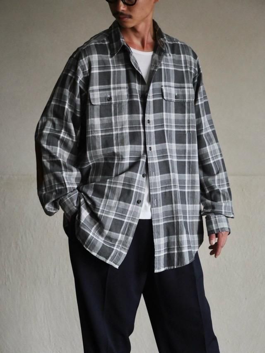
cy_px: 176
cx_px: 132
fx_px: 939
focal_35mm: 92
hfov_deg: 16.1
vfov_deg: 21.3
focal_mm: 46
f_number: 3.9
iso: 3200
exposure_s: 1/10
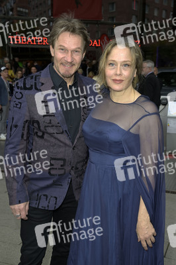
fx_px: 323
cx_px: 88
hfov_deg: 30.5
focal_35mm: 44
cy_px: 132
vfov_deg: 44.5
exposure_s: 1/250
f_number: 6.3
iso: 640
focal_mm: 44
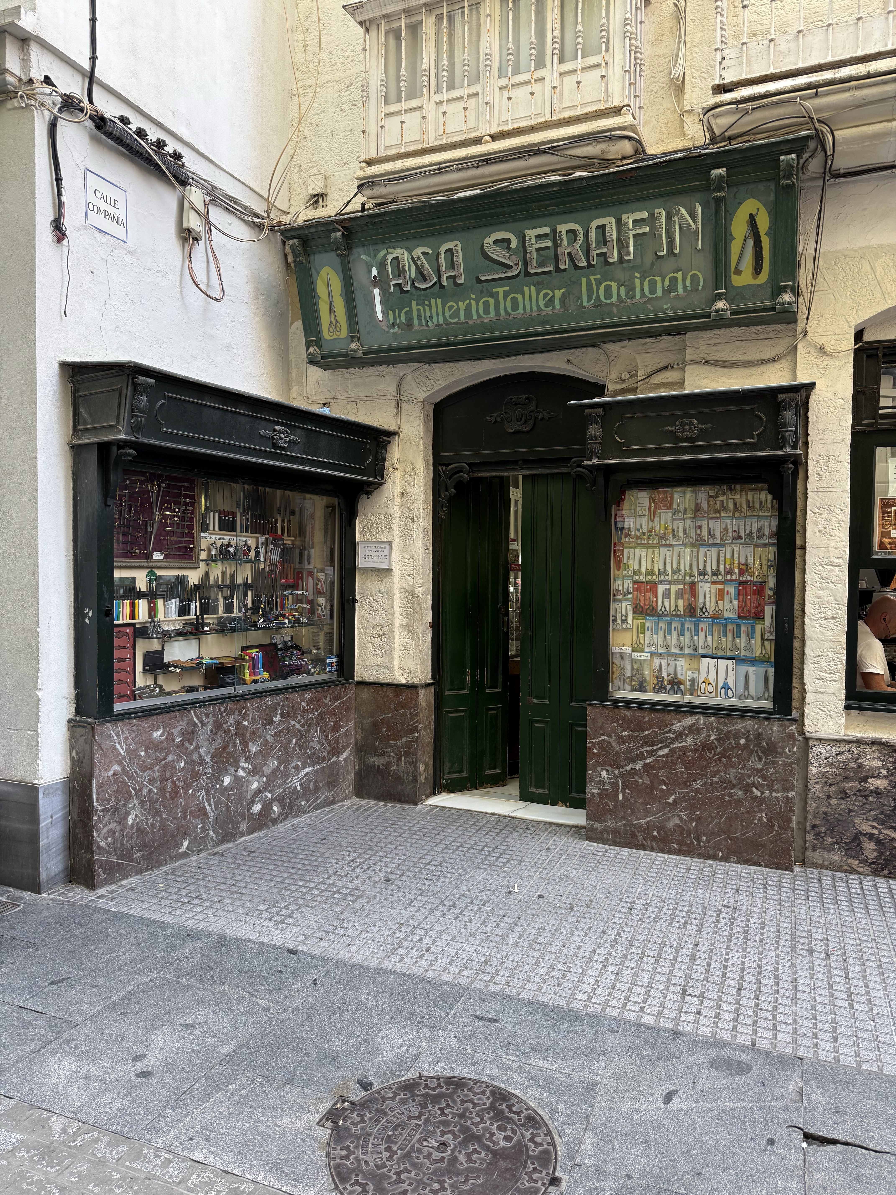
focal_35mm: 24
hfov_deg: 56.8
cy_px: 598
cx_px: 448
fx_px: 828
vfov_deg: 71.6
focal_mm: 6.76
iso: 160
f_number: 1.78
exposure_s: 1/121
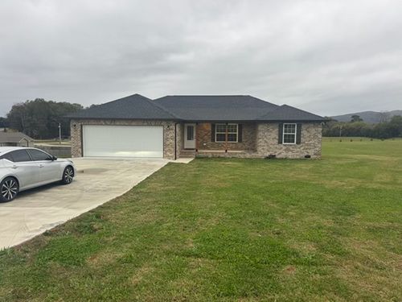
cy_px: 151
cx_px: 201
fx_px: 279
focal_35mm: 24
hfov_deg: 71.6
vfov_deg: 56.8
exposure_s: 1/147
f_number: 1.78
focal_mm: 6.76
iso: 64
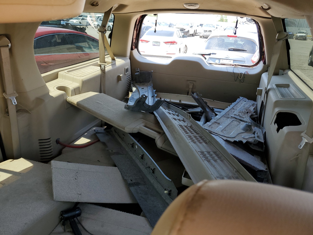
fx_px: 235
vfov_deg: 53.1
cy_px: 118
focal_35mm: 26
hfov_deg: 67.3
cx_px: 156
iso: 50
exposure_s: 1/357
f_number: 1.5
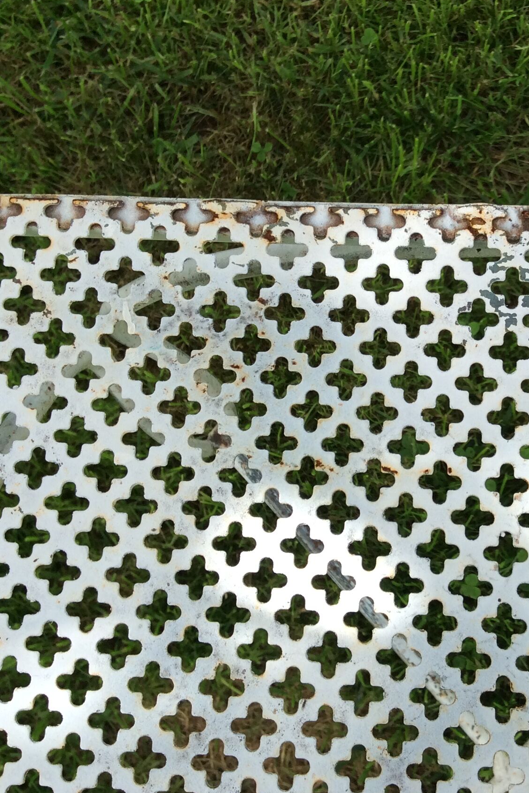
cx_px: 413
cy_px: 343
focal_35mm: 51
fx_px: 1124
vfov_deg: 38.8
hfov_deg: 26.1
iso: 32
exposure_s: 1/334
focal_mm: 3.3
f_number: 2.4
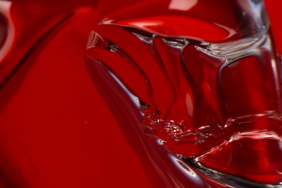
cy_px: 202
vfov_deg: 2.5
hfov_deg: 3.6
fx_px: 4386
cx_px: -385
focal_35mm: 560
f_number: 18
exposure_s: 1/160
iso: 250
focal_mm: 105
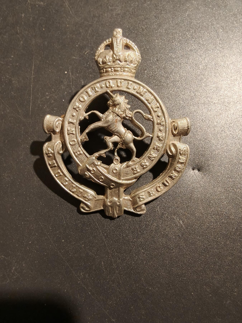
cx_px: 121
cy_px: 162
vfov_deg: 73.9
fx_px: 214
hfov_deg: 58.9
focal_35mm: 23
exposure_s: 1/50
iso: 320
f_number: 2
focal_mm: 2.32
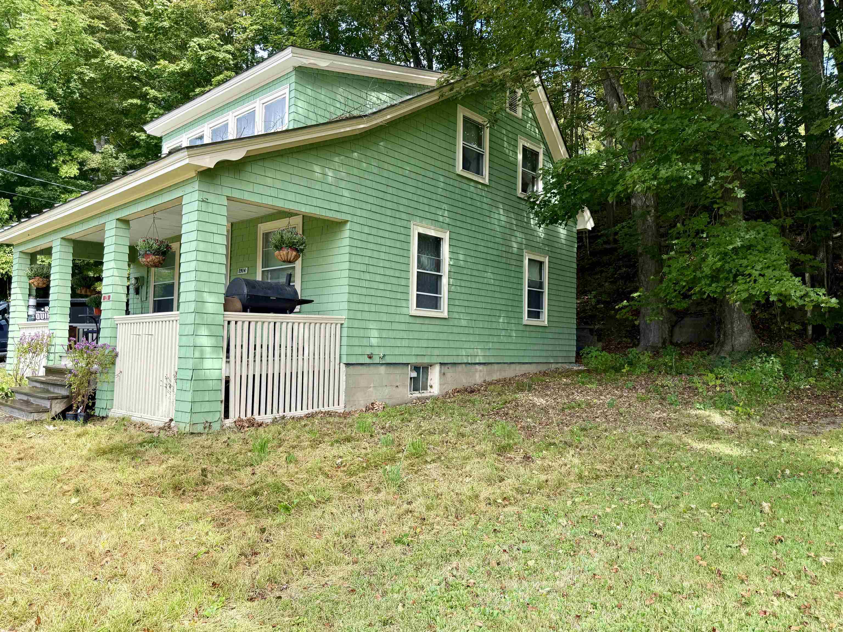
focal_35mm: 24
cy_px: 316
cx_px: 422
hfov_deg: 71.6
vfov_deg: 56.8
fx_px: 584
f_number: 1.78
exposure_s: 1/909
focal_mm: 6.76
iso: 80
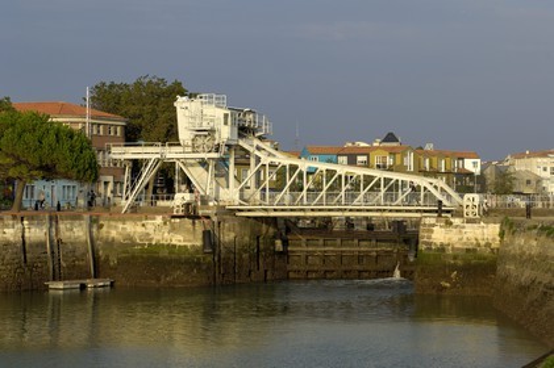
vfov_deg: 13.0
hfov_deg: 19.5
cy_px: 184
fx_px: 1615
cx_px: 277
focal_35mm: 105
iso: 100
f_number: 8
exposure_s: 1/160
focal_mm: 70
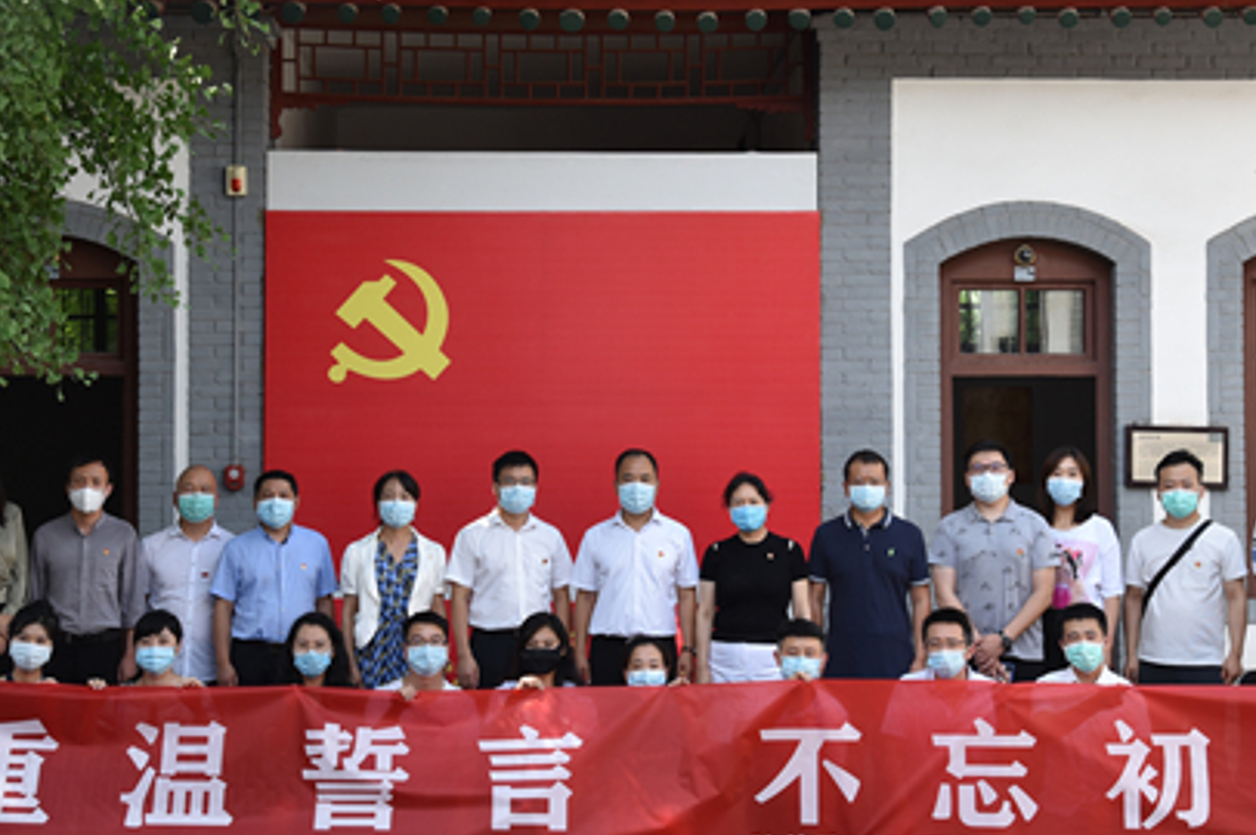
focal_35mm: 71
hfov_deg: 28.5
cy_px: 356
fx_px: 2475
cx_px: 609
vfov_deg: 19.1
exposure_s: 1/200
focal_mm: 48
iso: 400
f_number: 7.1
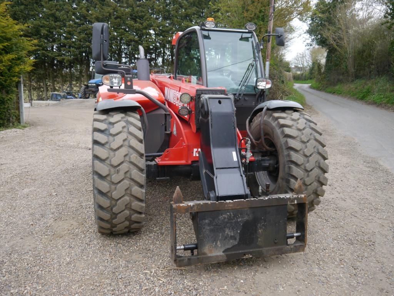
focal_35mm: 30
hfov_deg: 60.0
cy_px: 148
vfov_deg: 46.8
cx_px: 197
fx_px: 341
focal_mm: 15
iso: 160
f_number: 4
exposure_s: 1/125
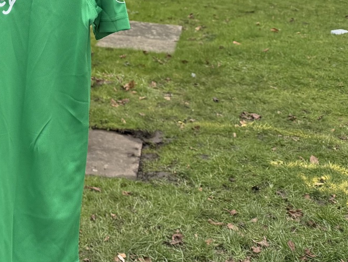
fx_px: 704
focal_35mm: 70
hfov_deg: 24.9
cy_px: -106
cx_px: -77
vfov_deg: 19.0
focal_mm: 6.76
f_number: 1.78
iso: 100
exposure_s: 1/1156
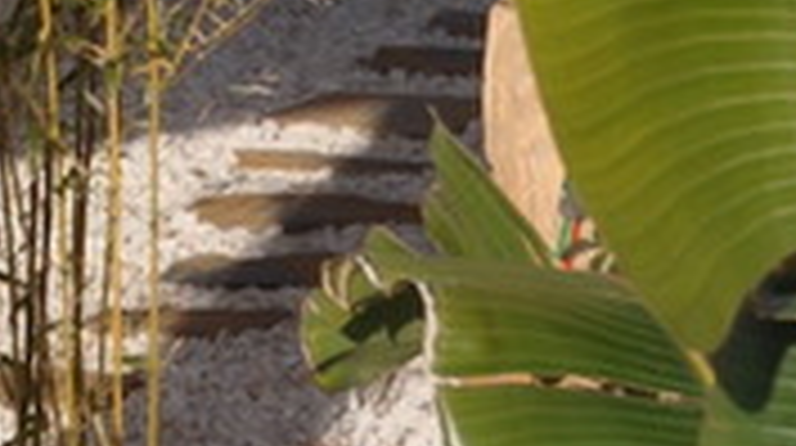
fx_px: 5270
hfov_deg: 8.6
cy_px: -865
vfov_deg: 4.6
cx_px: 108
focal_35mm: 250
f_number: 3.8
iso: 200
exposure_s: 1/2000
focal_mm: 22
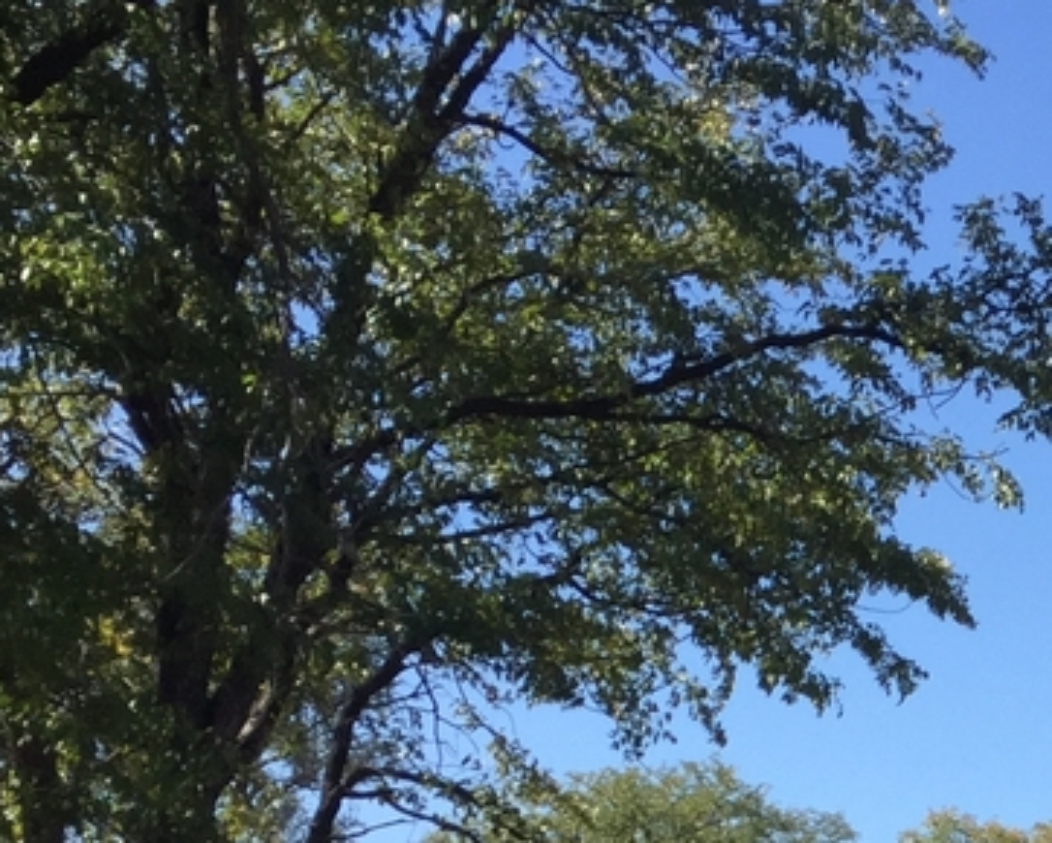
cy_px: 1267
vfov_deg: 14.4
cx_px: 1491
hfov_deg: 17.6
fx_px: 3115
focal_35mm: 100
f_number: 2.2
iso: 32
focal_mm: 4.15
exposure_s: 1/1163
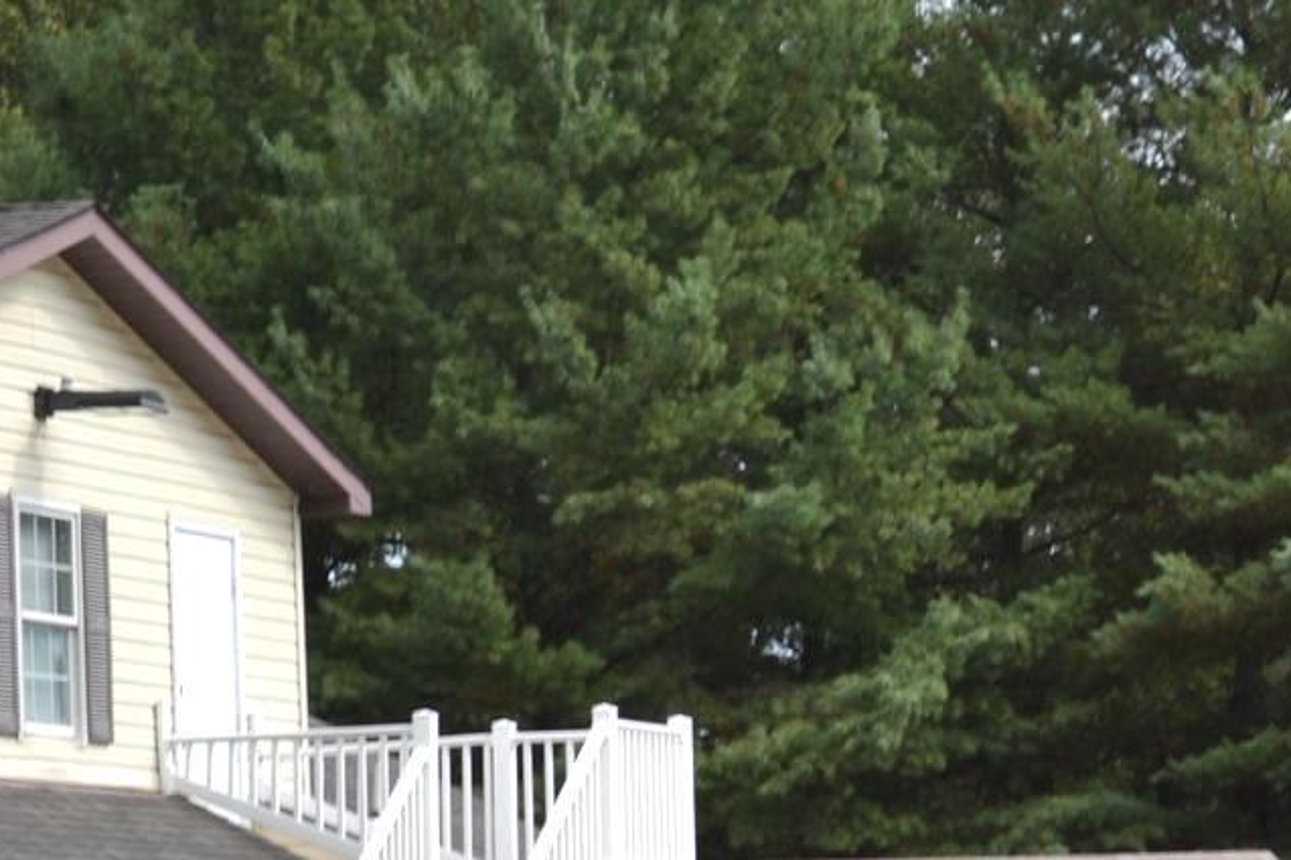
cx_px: 1299
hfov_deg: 10.6
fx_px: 6917
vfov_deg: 7.1
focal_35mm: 193
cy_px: 914
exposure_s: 1/200
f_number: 7.1
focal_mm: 40
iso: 100
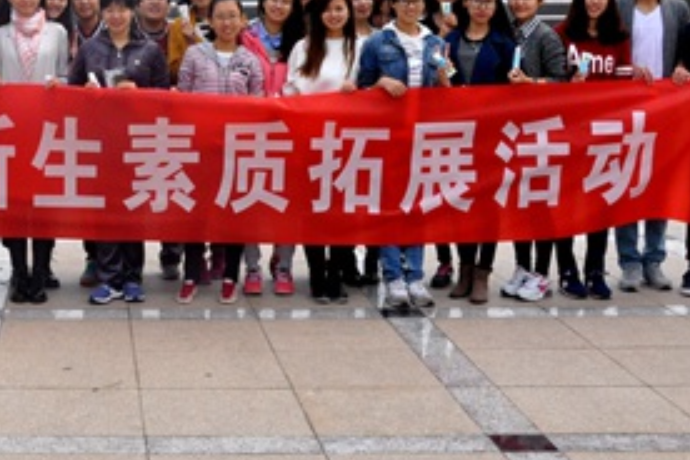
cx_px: 35
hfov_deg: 26.5
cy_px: 36
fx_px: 1402
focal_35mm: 73
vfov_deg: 18.3
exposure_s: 1/250
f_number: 18
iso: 640
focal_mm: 21
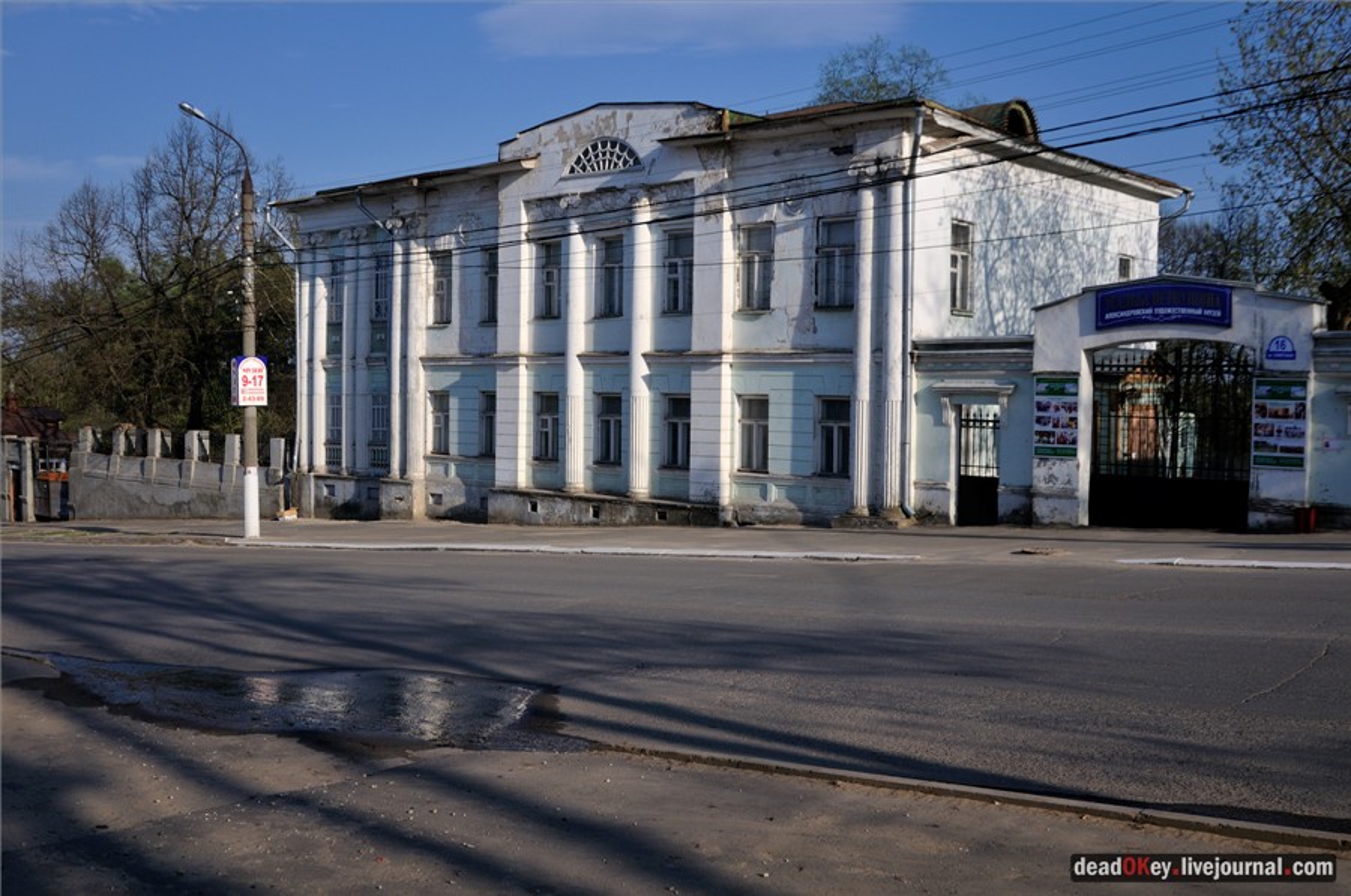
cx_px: 676
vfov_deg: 36.8
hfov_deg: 53.2
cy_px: 448
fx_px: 1349
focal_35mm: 36
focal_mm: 24
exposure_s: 1/800
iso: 200
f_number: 8
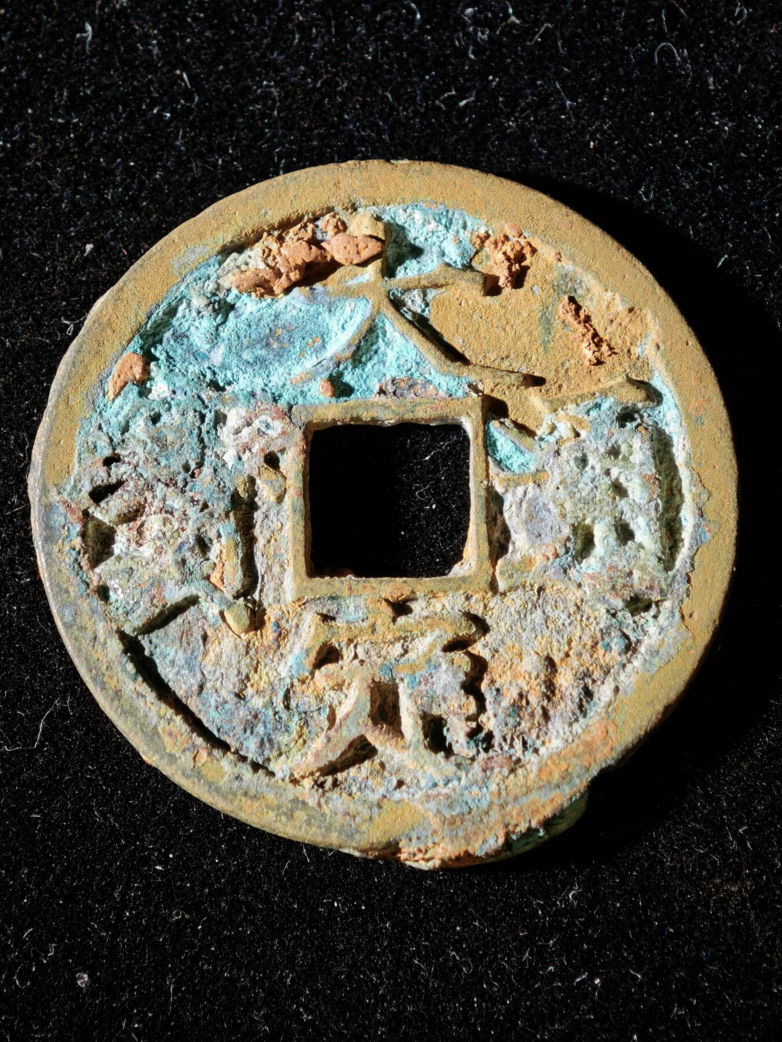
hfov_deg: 13.8
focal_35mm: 107
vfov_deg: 18.4
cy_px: 521
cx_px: 391
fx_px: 3223
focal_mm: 9
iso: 250
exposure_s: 1/100
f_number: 2
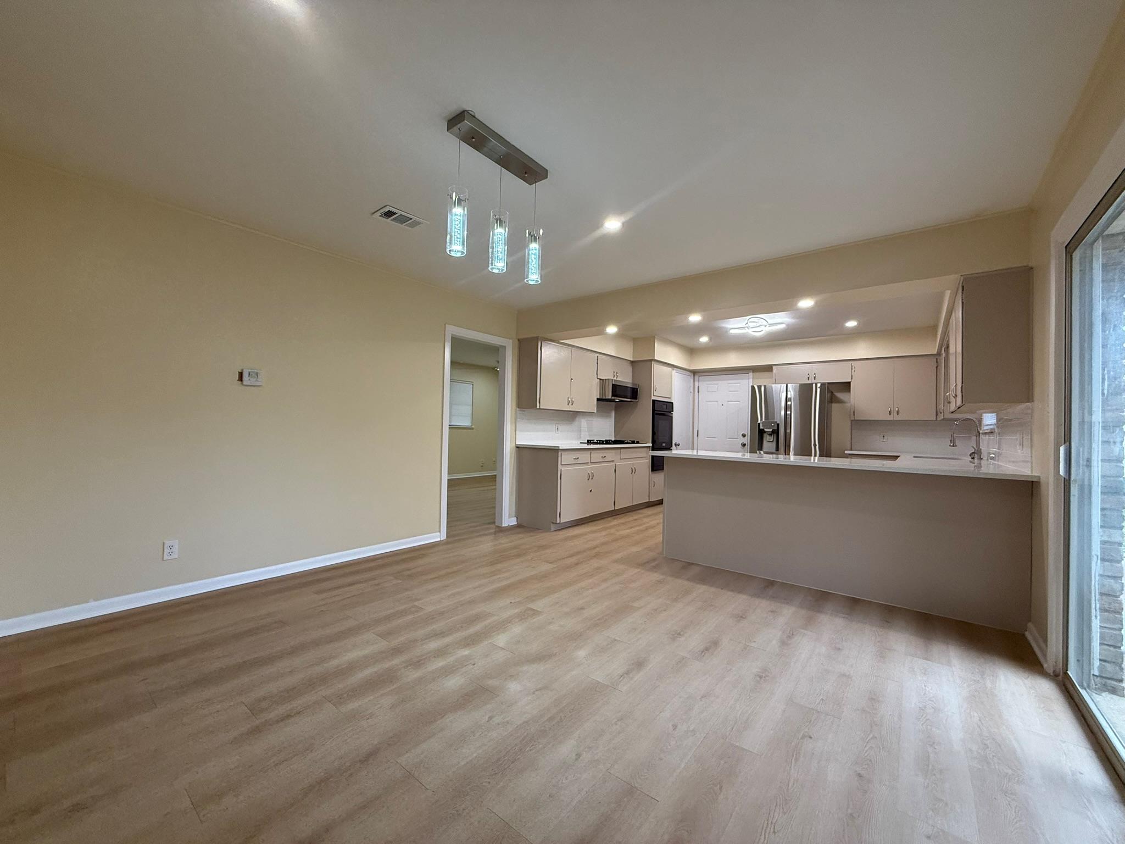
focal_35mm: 14
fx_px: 455
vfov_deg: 85.7
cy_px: 422
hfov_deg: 102.1
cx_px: 562
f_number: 2.2
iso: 200
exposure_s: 1/120
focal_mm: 2.22
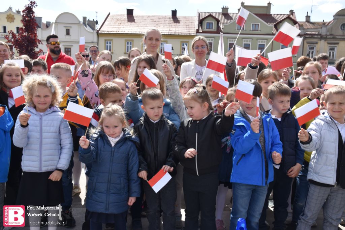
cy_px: 115
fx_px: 374
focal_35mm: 39
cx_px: 172
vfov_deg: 34.2
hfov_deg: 49.5
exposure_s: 1/320
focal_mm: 26
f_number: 9
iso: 200
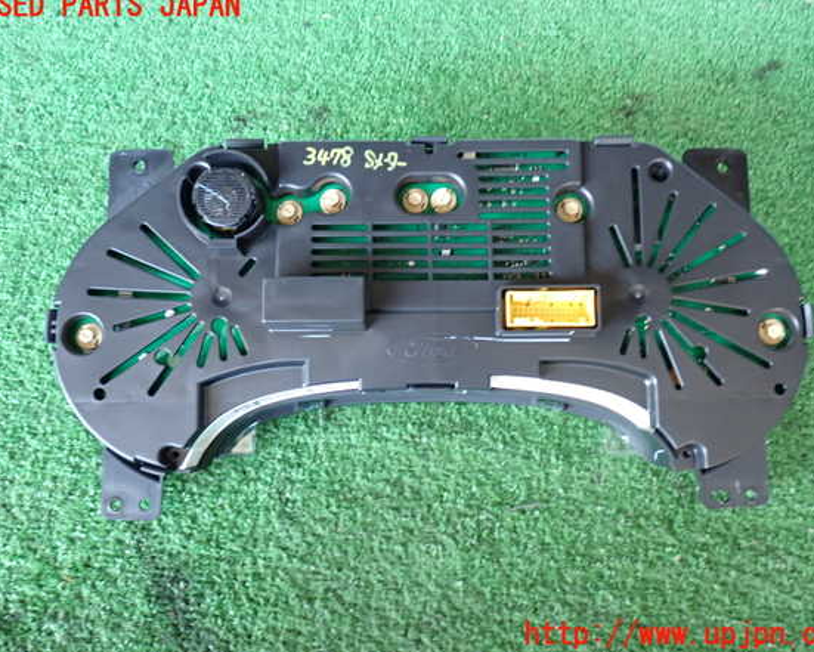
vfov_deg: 43.4
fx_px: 819
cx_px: 415
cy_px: 321
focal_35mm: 34
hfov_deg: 52.8
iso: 320
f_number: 2.4
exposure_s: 1/30
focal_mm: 5.79
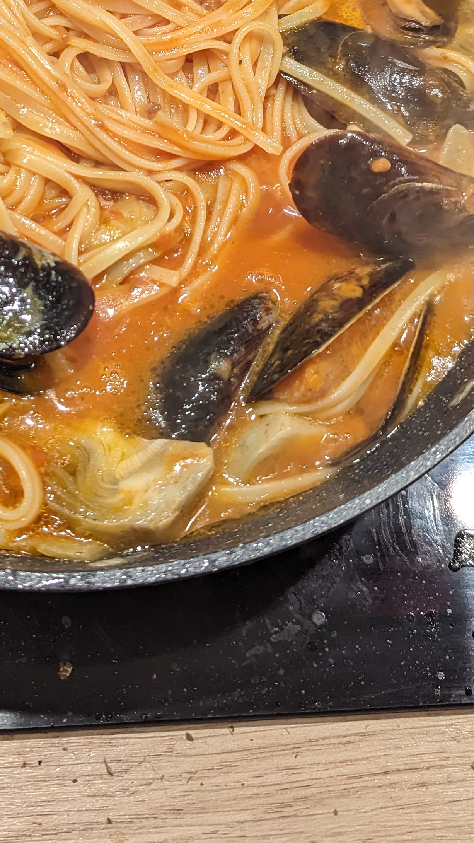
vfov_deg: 40.1
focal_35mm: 49
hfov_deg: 24.1
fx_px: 1095
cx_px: 97
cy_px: 146
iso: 274
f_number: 1.85
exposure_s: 1/100
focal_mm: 6.81
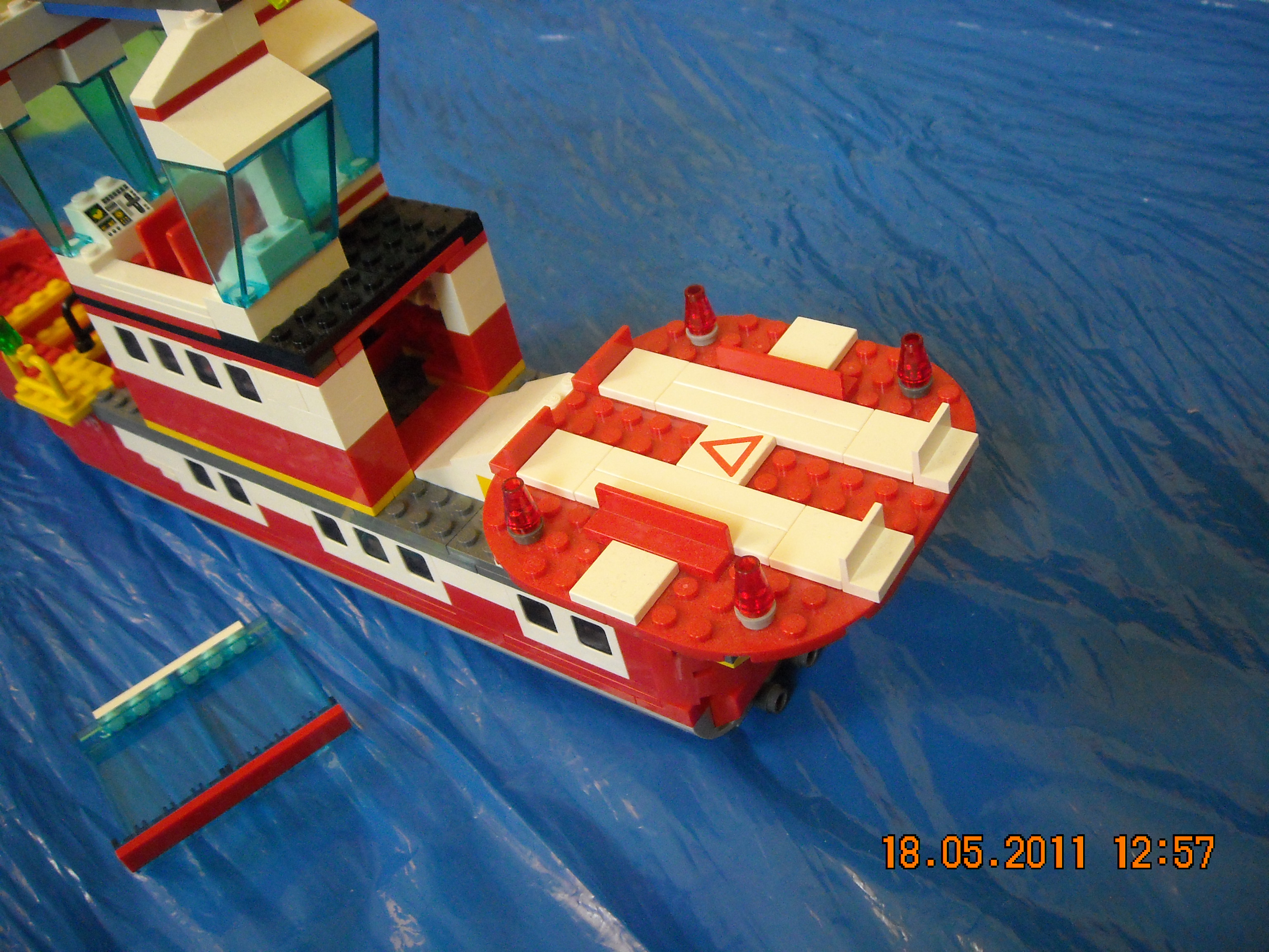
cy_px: 476
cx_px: 634
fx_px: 1283
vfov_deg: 40.7
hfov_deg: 52.6
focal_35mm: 35
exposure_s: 1/45
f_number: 2.8
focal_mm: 5.7
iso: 400
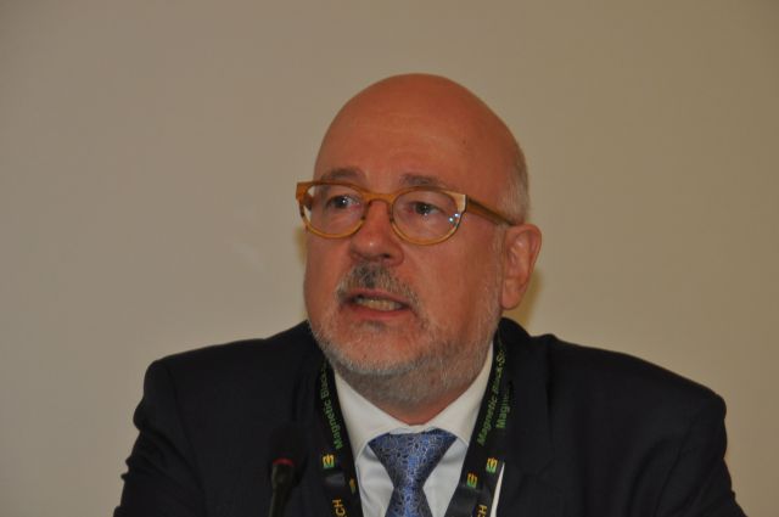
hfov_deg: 13.1
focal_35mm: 158
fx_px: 3404
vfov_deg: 8.7
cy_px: 258
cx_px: 390
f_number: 6
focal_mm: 105
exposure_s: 1/60
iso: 800
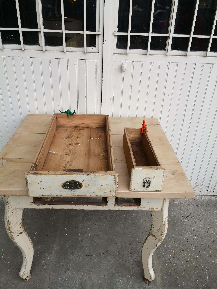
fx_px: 226
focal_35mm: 27
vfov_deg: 65.3
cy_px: 144
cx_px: 108
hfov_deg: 51.4
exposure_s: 1/900
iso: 125
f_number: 1.6
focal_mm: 3.95
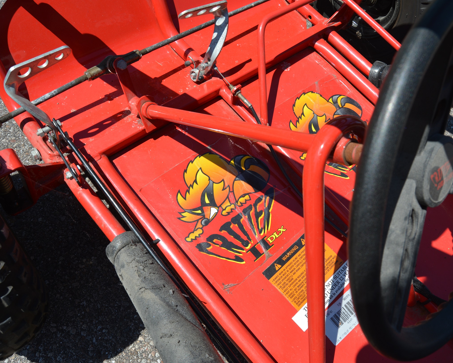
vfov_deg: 47.1
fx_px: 416
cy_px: 182
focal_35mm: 31
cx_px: 238
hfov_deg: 57.1
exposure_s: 1/250
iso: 110
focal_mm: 18
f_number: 8
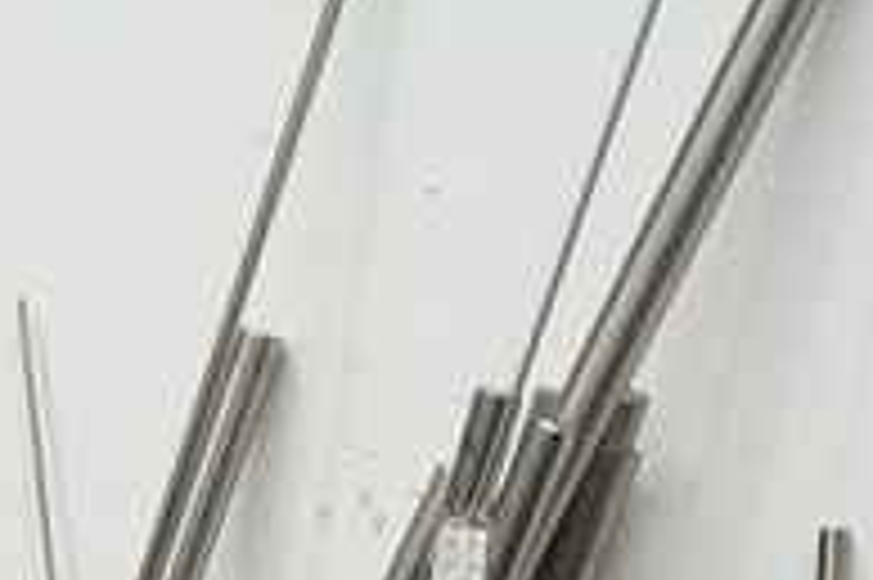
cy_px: 913
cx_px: 18
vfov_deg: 11.2
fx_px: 2831
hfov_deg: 17.2
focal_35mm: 117
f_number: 4
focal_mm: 21
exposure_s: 1/160
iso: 640
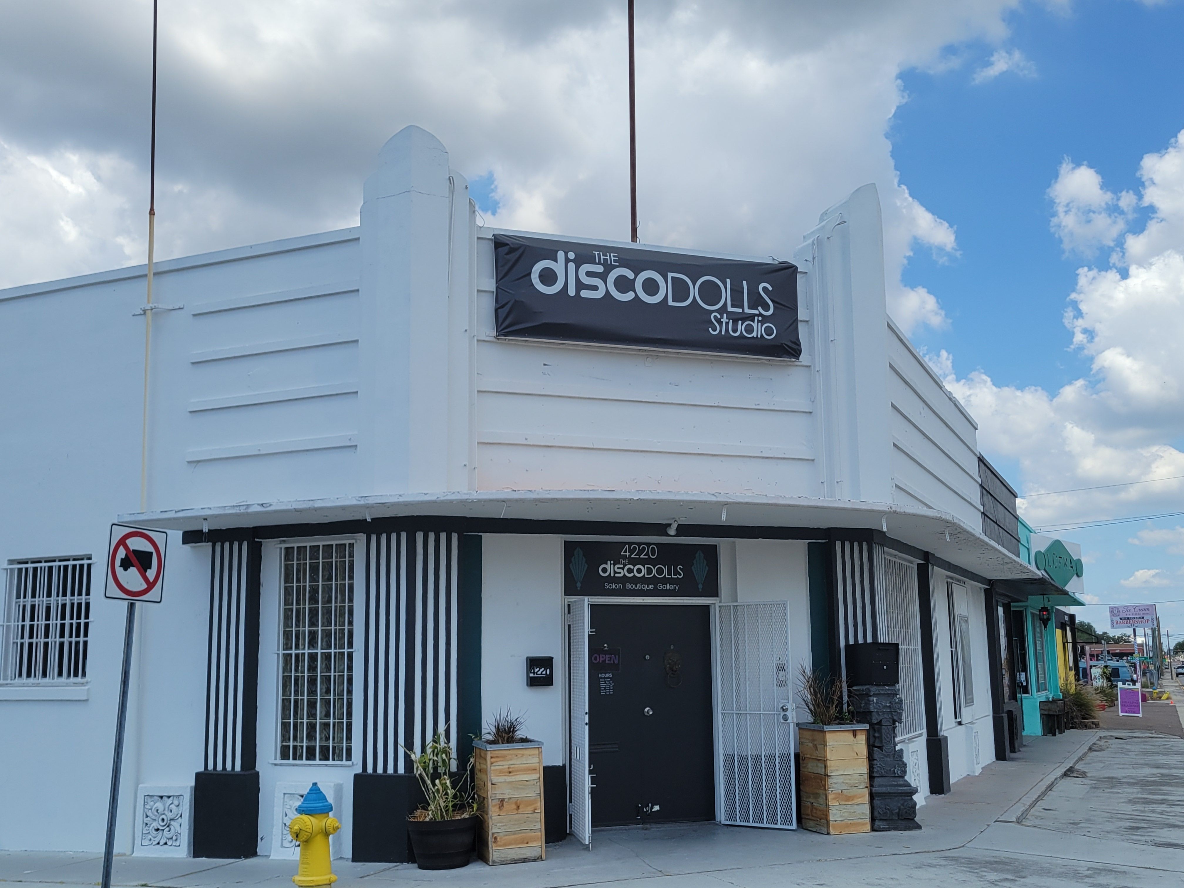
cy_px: 444
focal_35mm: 26
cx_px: 592
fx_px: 889
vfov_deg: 53.1
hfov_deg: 67.3
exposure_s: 1/2805
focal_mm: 5.4
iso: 40
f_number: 1.8
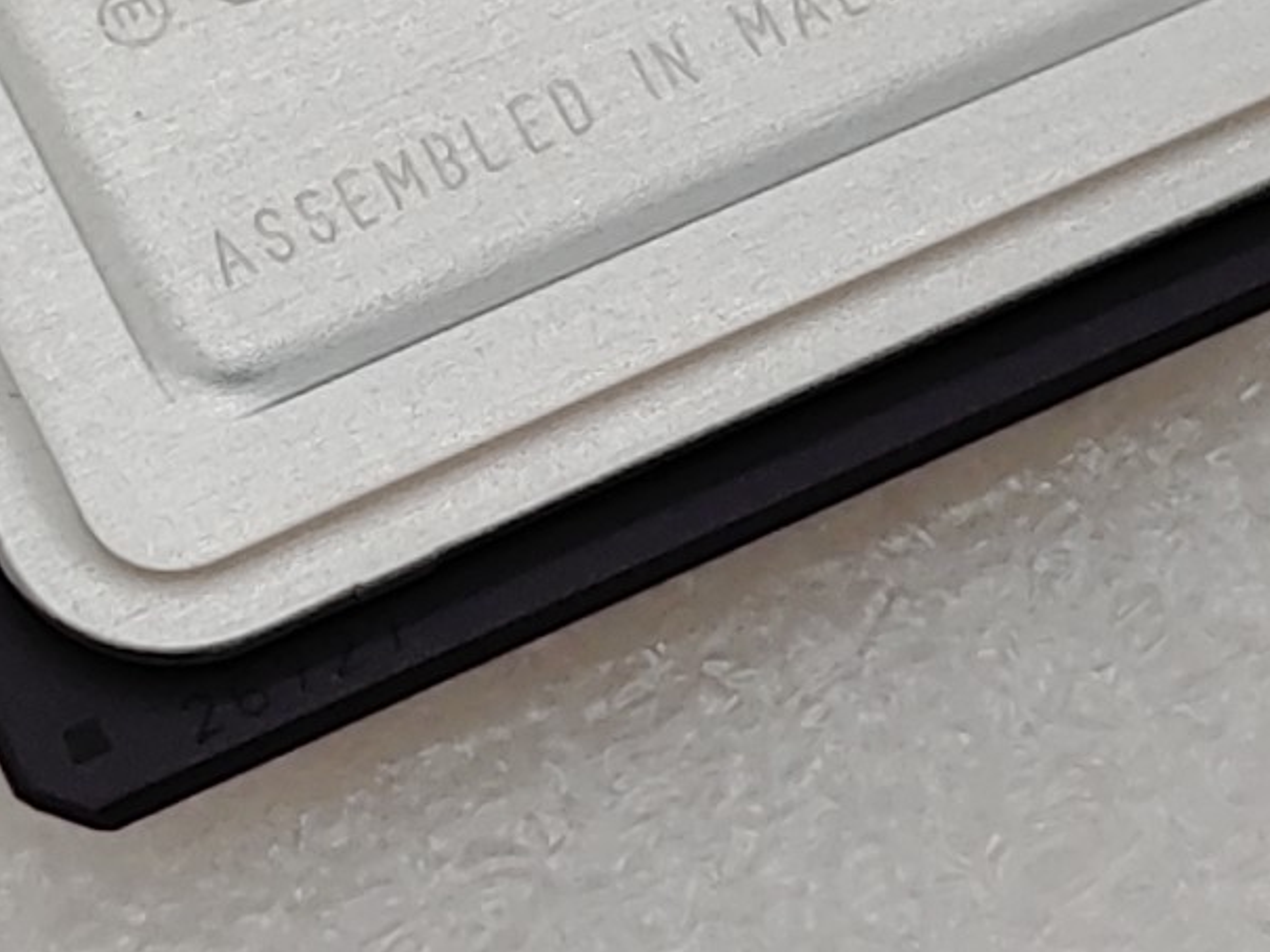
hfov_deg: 11.8
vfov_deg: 8.8
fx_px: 6127
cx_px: 566
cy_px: -164
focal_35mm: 167
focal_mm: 4.36
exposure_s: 1/225
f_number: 1.8
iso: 50
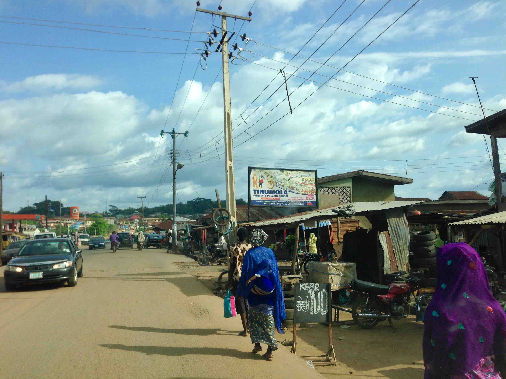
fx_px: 482
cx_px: 253
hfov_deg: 55.4
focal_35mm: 33
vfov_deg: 42.9
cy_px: 190
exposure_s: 1/1323
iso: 50
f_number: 2.4
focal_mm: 4.12
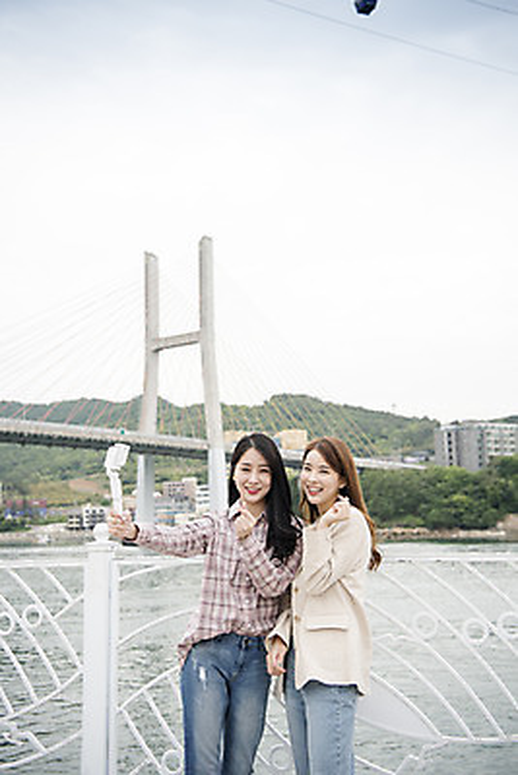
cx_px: 259
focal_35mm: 45
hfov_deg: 29.9
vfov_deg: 43.6
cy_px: 388
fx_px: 970
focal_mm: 45
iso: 160
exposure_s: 1/640
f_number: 4
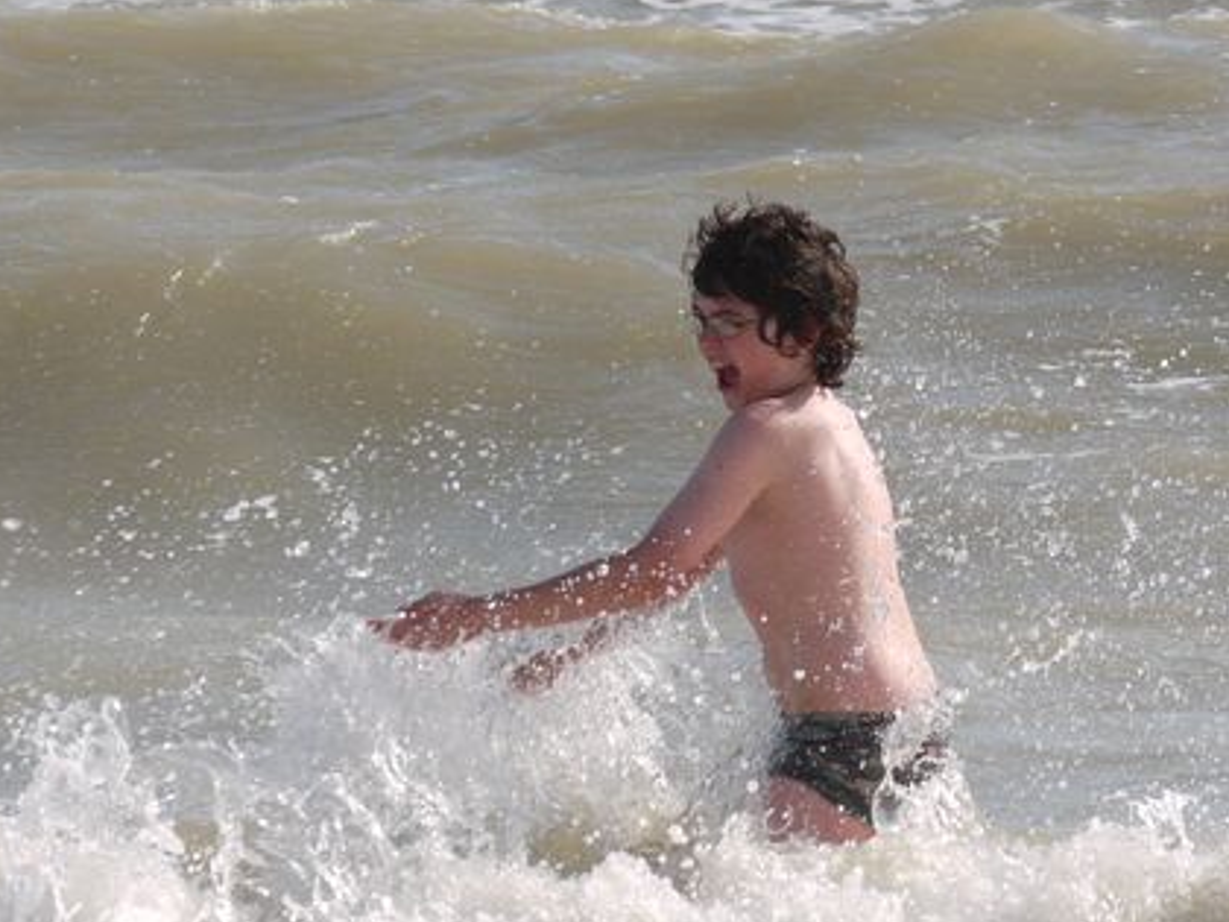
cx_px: 489
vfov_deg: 2.8
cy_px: 571
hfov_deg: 3.7
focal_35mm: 531
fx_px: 18853
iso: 100
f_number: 7.1
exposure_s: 1/500
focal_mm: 109
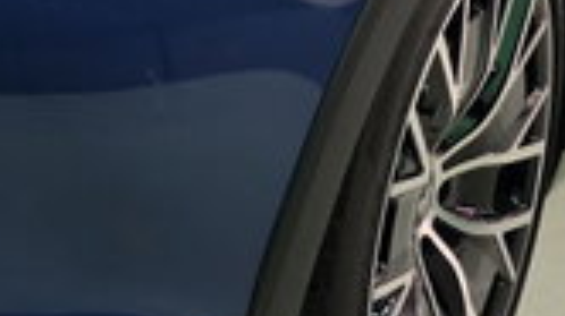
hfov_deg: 17.5
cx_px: -136
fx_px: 1736
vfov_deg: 10.3
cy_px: -44
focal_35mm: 116
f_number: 1.7
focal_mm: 6.3
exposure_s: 1/60
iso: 500
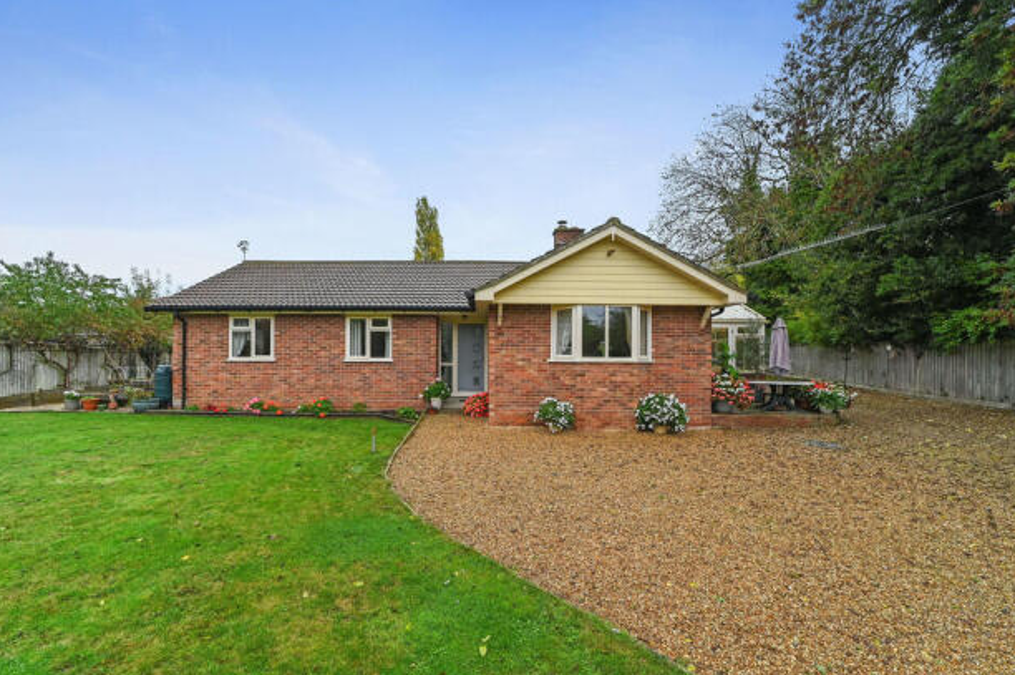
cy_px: 360
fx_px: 423
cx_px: 486
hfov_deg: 100.4
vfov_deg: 77.1
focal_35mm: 15
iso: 500
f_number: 8
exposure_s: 1/400
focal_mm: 14
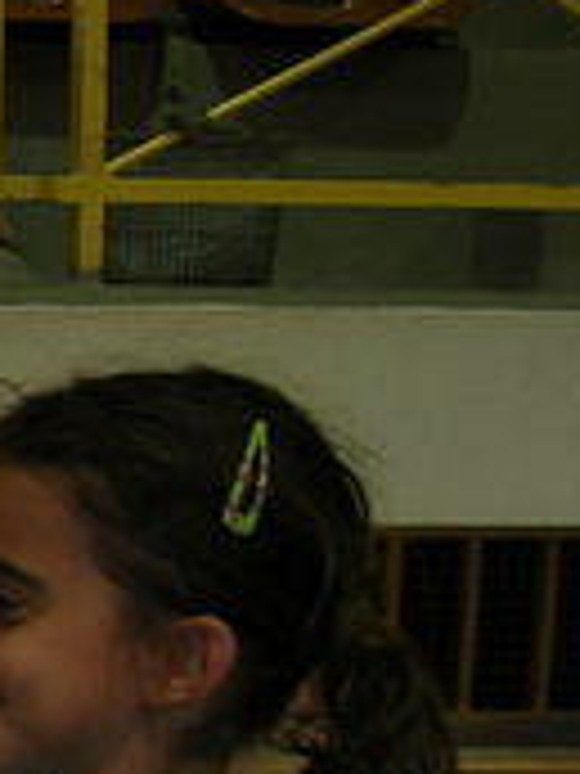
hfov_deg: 9.3
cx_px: -836
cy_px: 950
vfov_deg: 13.6
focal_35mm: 141
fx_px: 3150
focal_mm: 7.8
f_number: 2.8
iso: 64
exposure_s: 1/30
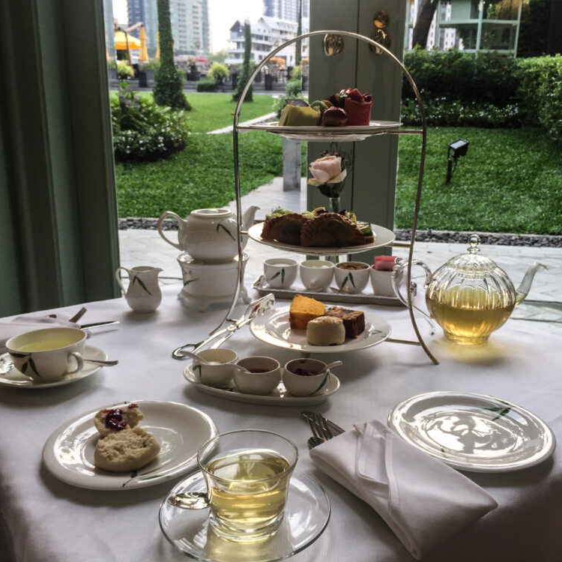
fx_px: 643
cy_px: 275
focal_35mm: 35
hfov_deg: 47.2
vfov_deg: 47.2
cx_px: 297
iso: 32
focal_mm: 4.15
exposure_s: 1/100
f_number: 2.2
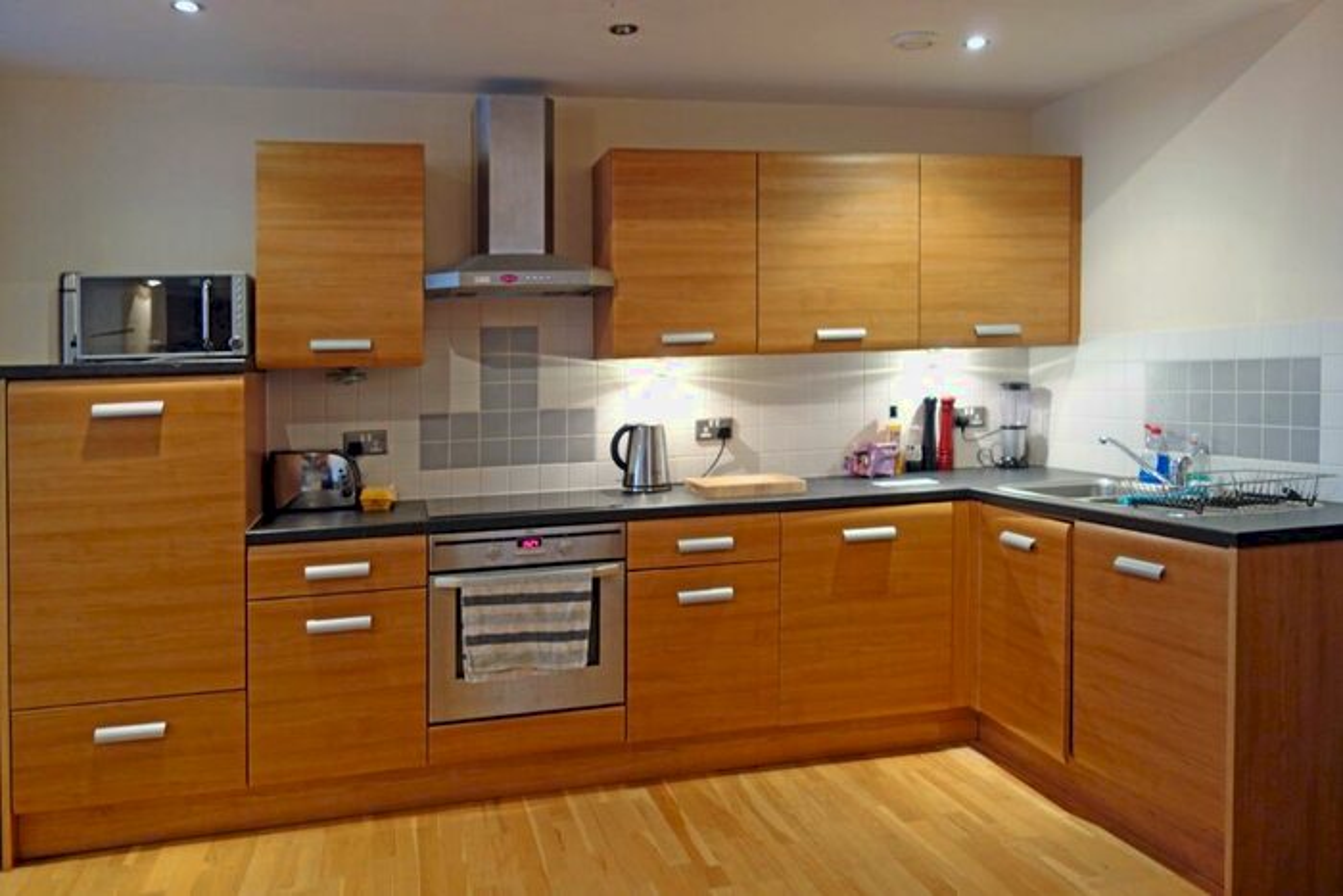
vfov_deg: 46.4
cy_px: 448
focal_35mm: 28
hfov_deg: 65.5
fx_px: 1045
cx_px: 672
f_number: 1.8
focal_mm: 10.4
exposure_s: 1/30
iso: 320
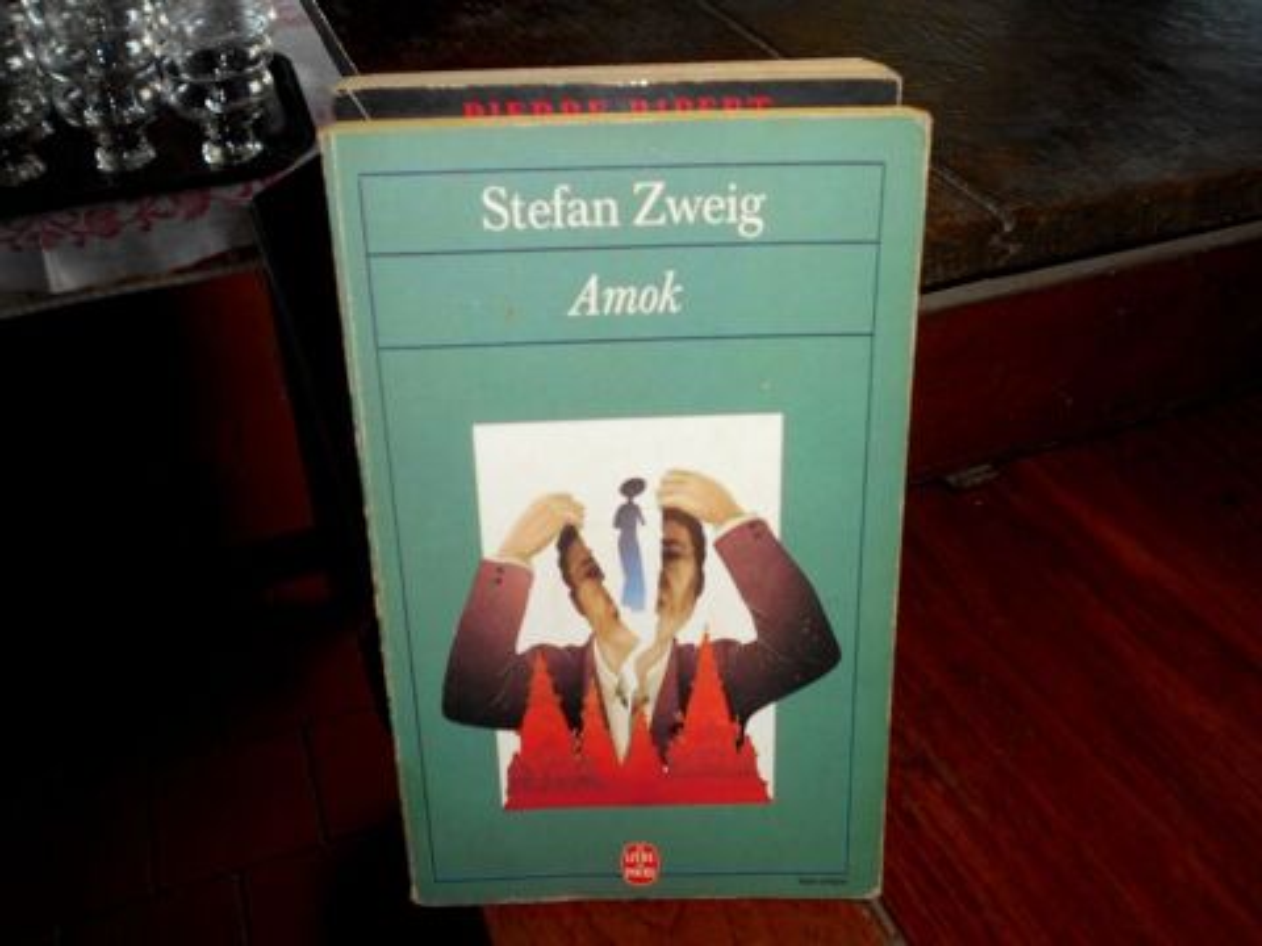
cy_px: 473
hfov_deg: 54.0
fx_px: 1240
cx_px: 631
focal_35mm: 34
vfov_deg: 41.8
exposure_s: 1/30
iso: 80
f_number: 3.6
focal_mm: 5.8
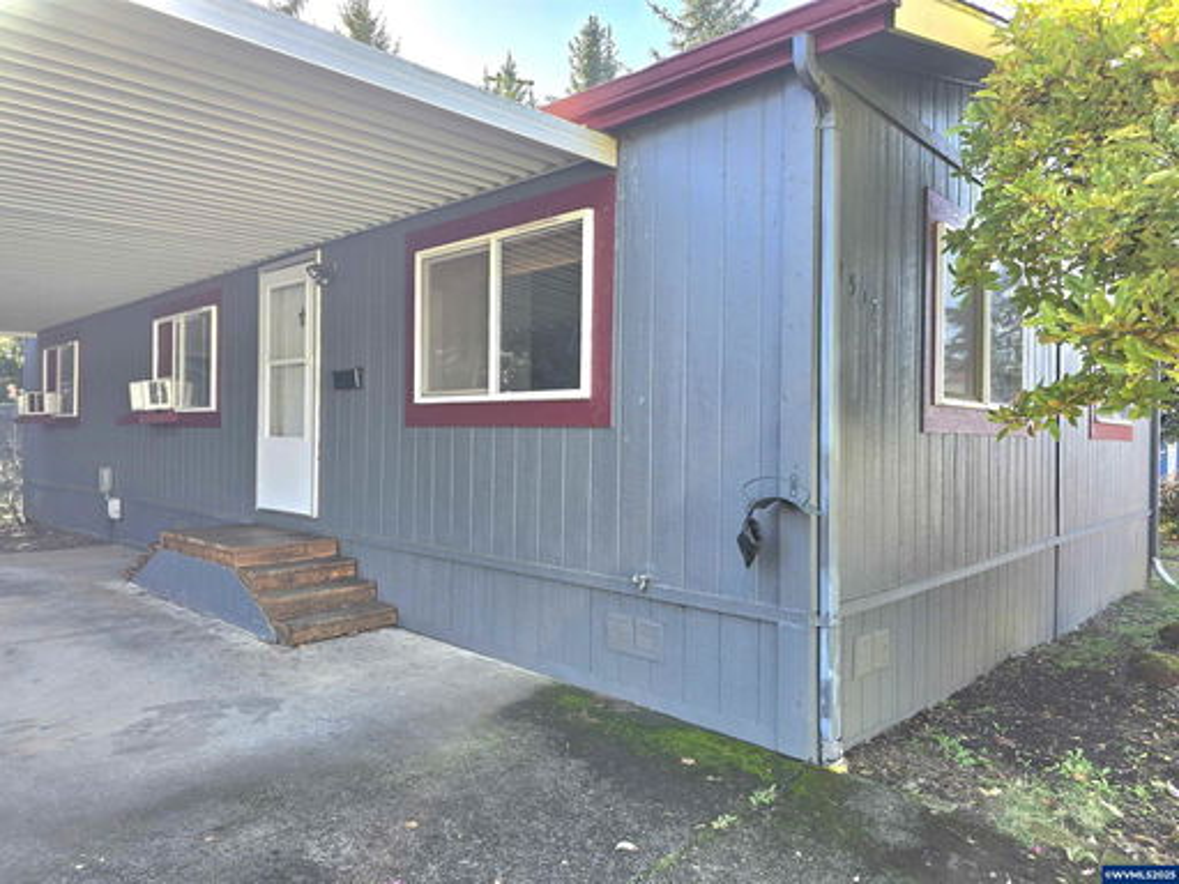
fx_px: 783
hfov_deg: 73.9
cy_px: 442
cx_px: 590
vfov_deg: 58.9
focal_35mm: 23
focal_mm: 6.3
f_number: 1.7
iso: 20
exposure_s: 1/182
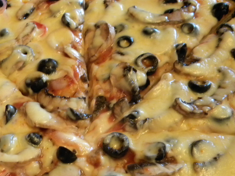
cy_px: 122
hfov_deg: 33.0
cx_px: 83
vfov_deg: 25.1
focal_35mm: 58
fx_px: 394
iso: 400
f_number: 3.7
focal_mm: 6.4
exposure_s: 1/15.8
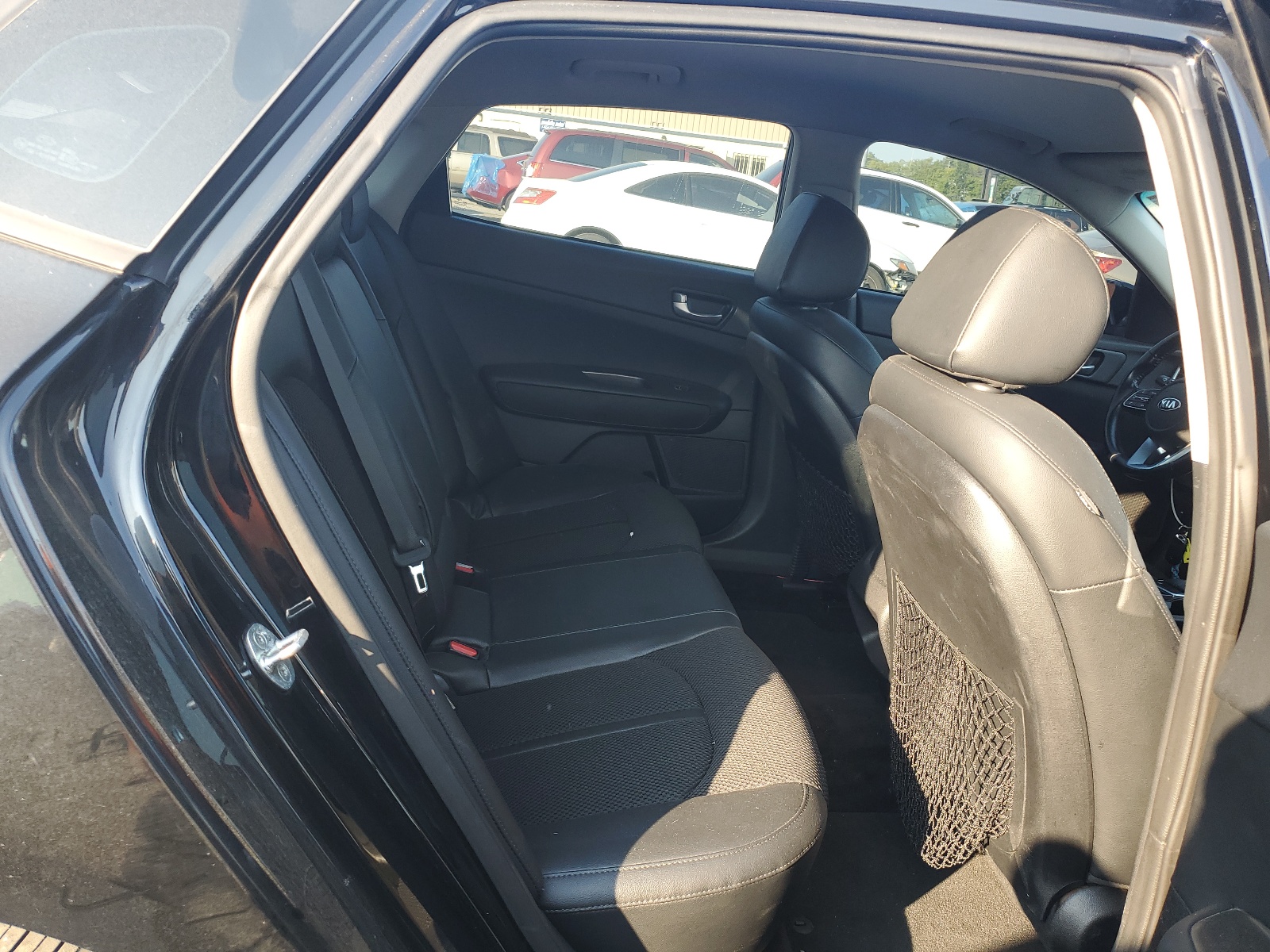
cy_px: 476
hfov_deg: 67.3
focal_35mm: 26
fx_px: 954
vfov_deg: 53.1
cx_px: 635
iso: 50
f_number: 1.5
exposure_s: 1/179
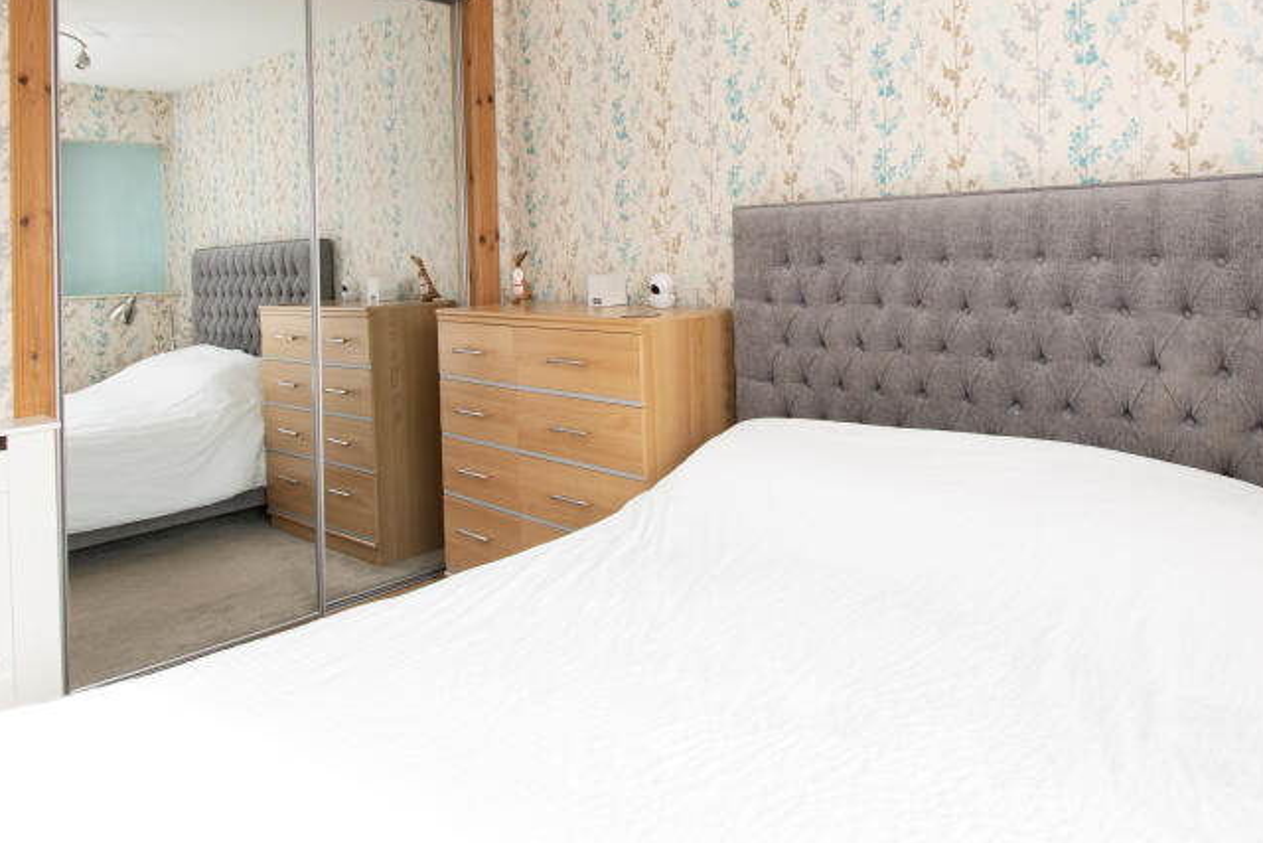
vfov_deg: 52.0
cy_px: 269
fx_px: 842
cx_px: 657
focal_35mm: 24
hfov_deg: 73.7
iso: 200
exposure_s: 1/15
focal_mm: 10
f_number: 9
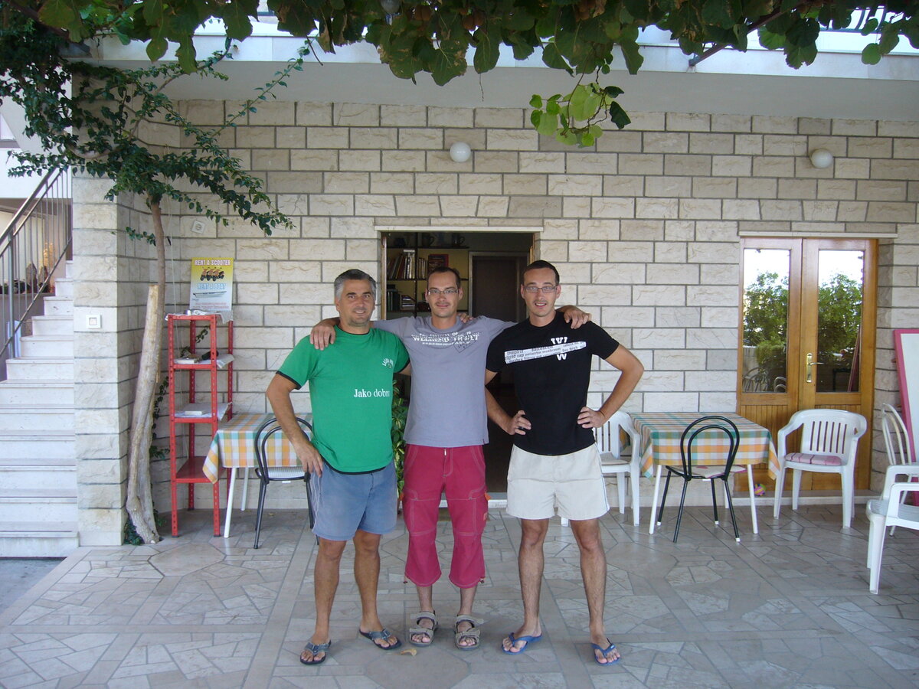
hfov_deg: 52.6
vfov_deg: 40.7
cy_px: 344
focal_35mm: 35
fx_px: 929
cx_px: 460
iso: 80
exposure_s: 1/25
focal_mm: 5.8
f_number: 2.8
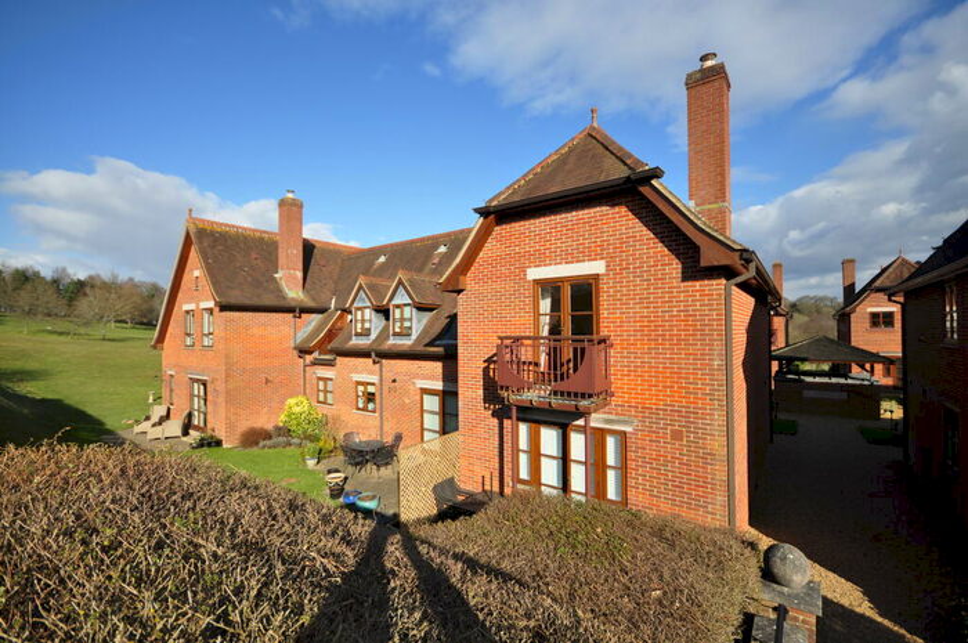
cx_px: 484
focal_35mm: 15
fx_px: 403
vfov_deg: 77.2
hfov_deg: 100.5
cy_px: 322
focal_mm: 10
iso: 200
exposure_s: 1/1000
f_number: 4.5
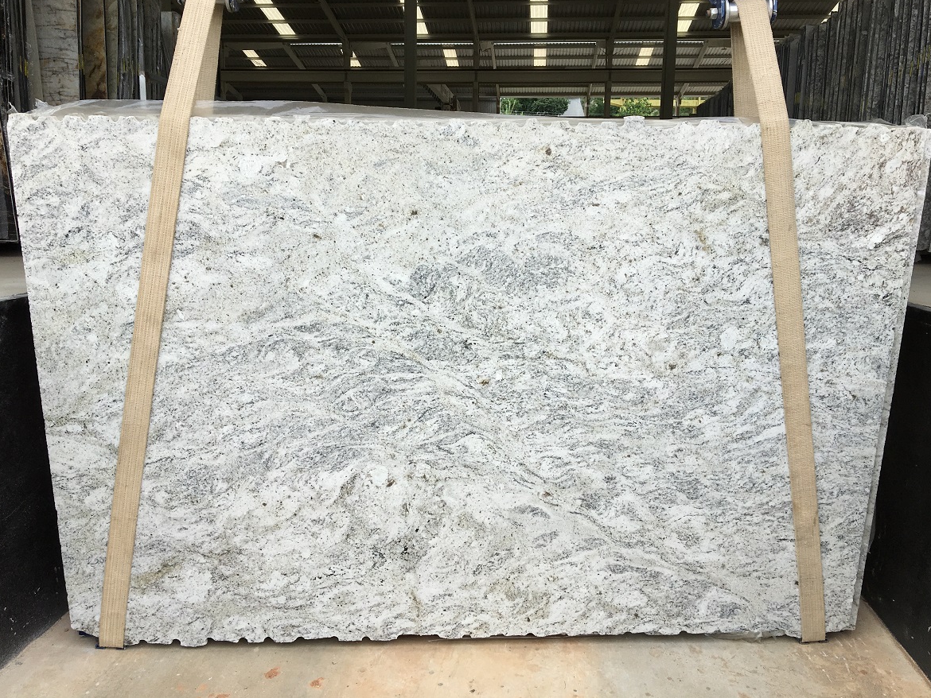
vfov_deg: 46.8
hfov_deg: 59.9
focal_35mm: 30
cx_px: 474
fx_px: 807
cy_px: 339
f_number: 2.2
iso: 25
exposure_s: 1/538
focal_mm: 4.15
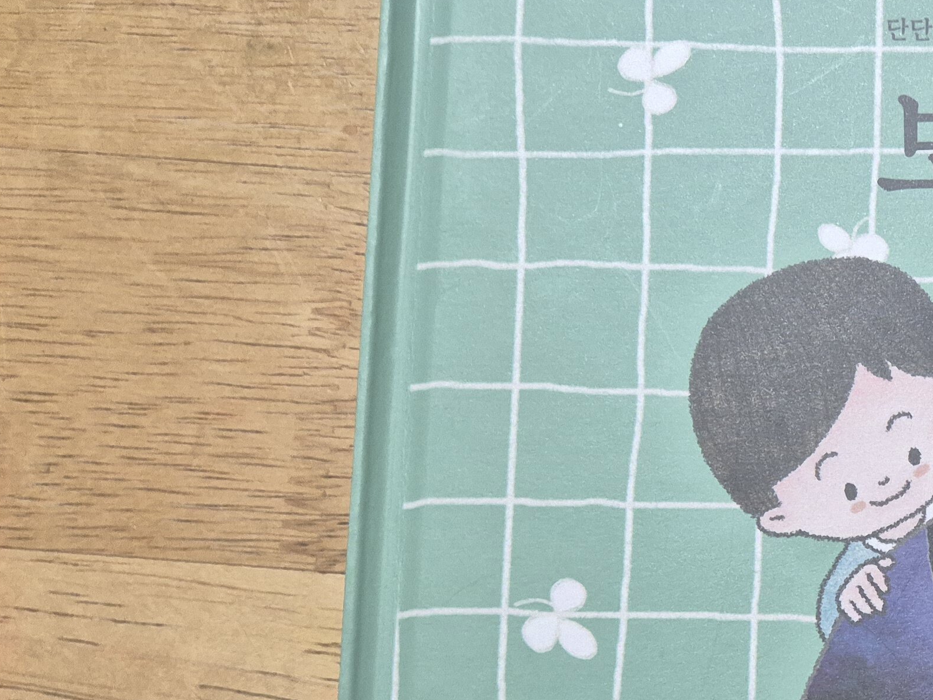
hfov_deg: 28.9
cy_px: 594
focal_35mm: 58
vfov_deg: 24.7
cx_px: 1112
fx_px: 1564
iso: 800
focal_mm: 5.4
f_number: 1.8
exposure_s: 1/120
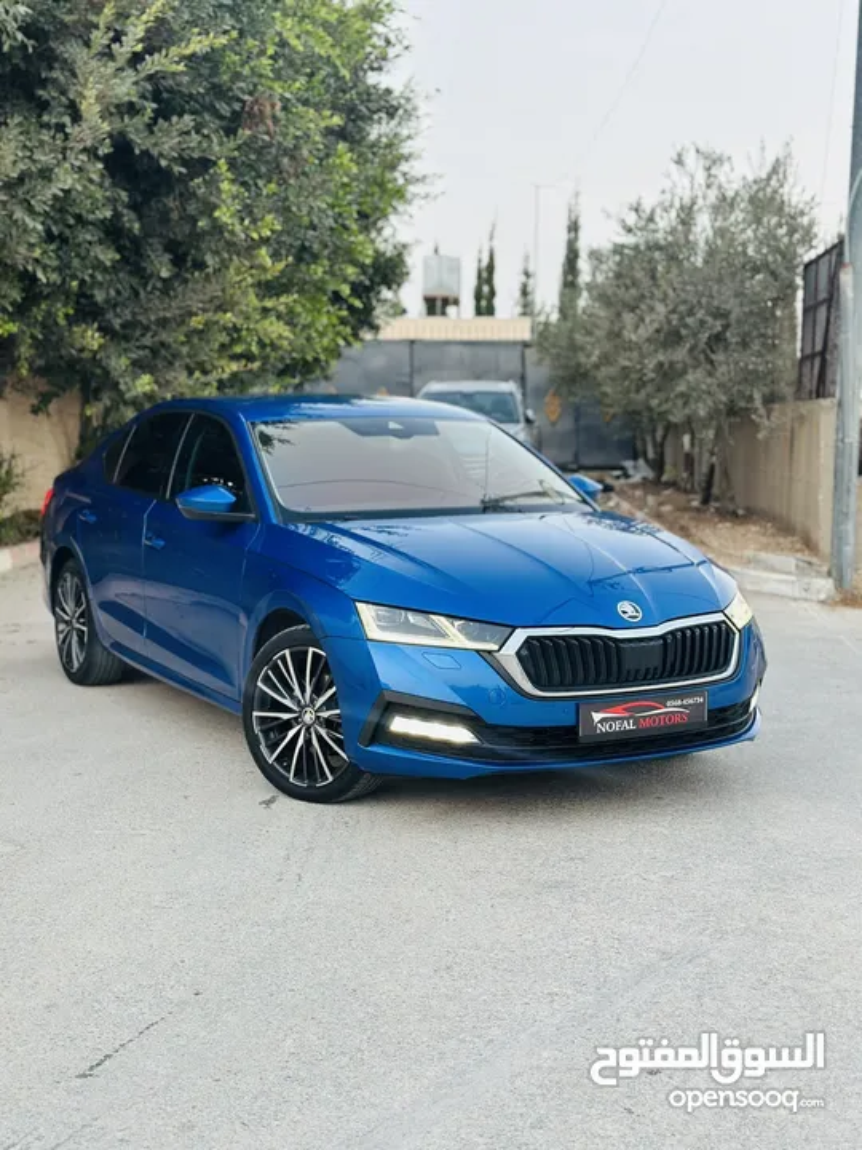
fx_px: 1594
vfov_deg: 39.7
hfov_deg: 30.3
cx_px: 431
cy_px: 575
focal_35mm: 48
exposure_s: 1/109
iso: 125
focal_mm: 6.86
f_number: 1.78
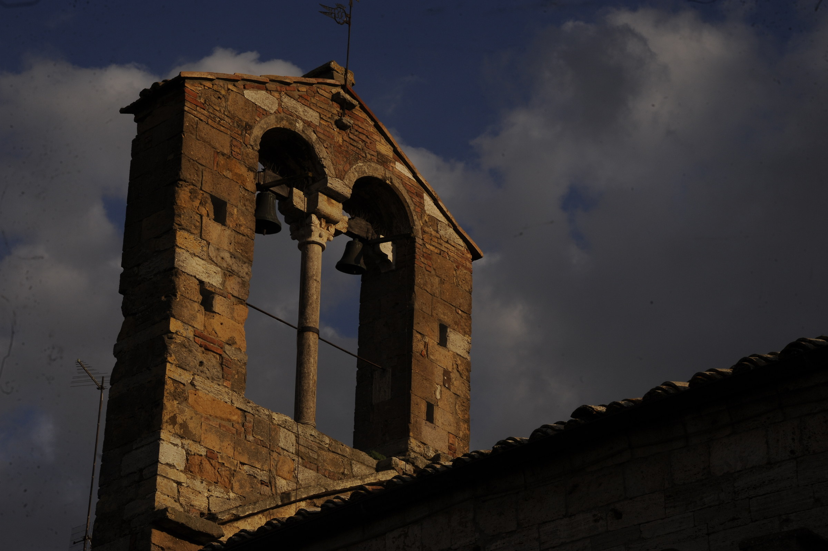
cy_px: 276
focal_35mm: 86
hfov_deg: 23.7
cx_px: 414
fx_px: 1976
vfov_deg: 15.9
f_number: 18
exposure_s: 1/320
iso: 320
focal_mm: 86
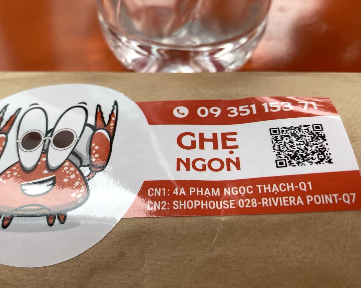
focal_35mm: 32
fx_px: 342
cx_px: 167
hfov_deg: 55.6
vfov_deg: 45.7
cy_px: 126
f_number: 1.8
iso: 32
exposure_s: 1/485
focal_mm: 4.25
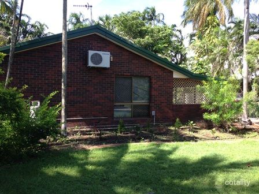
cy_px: 97
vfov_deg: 42.9
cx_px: 130
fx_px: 247
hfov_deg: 55.4
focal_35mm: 33
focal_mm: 4.12
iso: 50
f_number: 2.4
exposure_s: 1/345
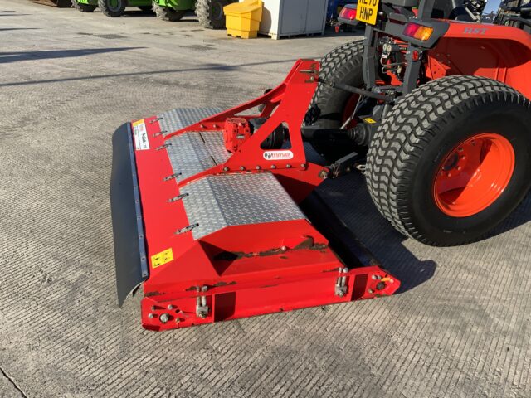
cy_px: 199
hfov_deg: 61.7
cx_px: 266
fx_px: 445
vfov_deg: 48.2
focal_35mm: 29
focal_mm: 3
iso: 16
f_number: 1.8
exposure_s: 1/1121
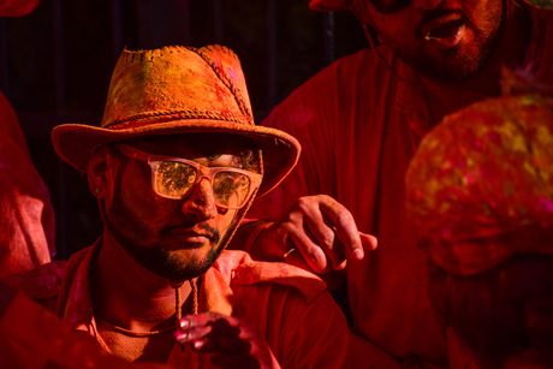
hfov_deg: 3.4
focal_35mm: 600
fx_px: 9219
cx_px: 276
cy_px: 184
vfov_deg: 2.3
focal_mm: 400
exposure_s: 1/400
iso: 100
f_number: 6.3
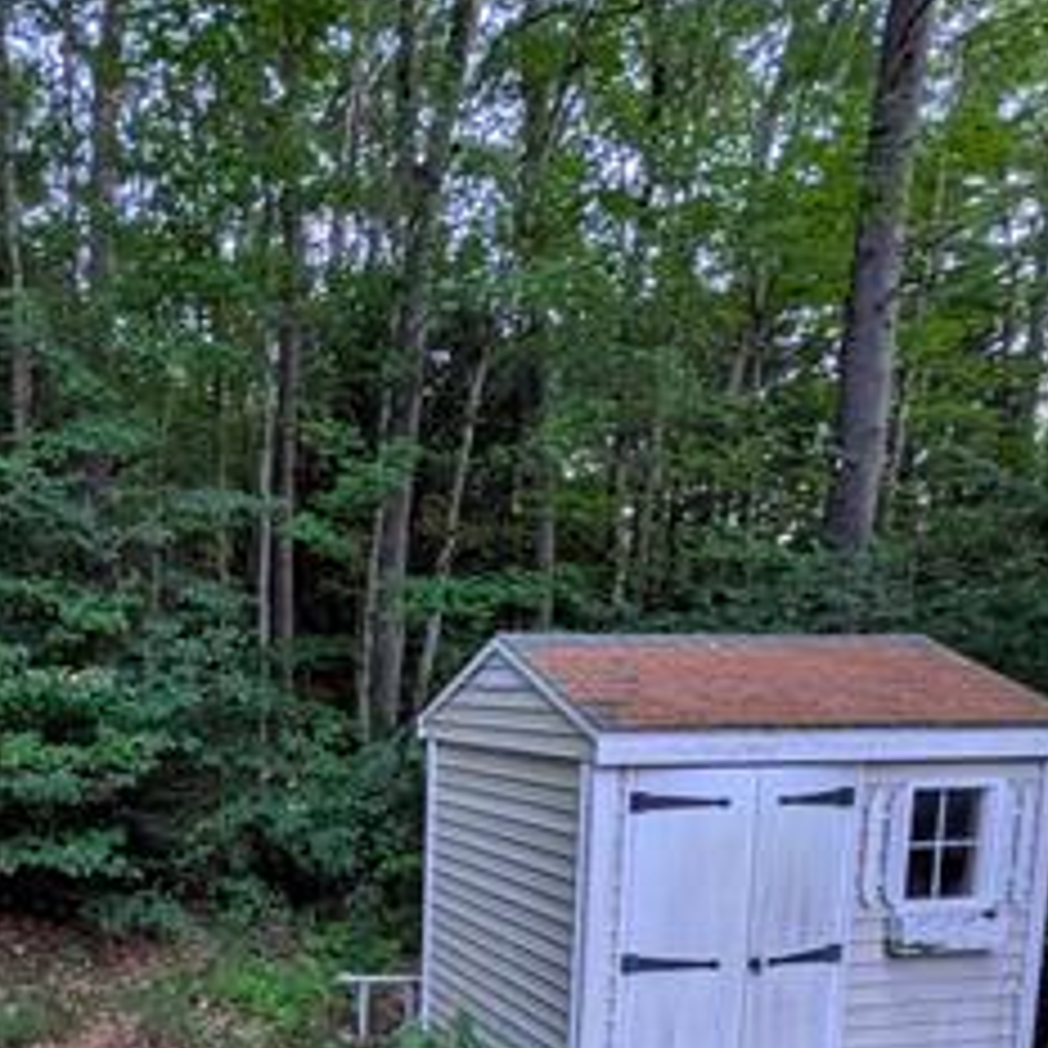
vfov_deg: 45.8
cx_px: 205
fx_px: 1165
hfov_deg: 45.9
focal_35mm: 34
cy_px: 850
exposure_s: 1/24
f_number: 2.2
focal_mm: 1.83
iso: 198
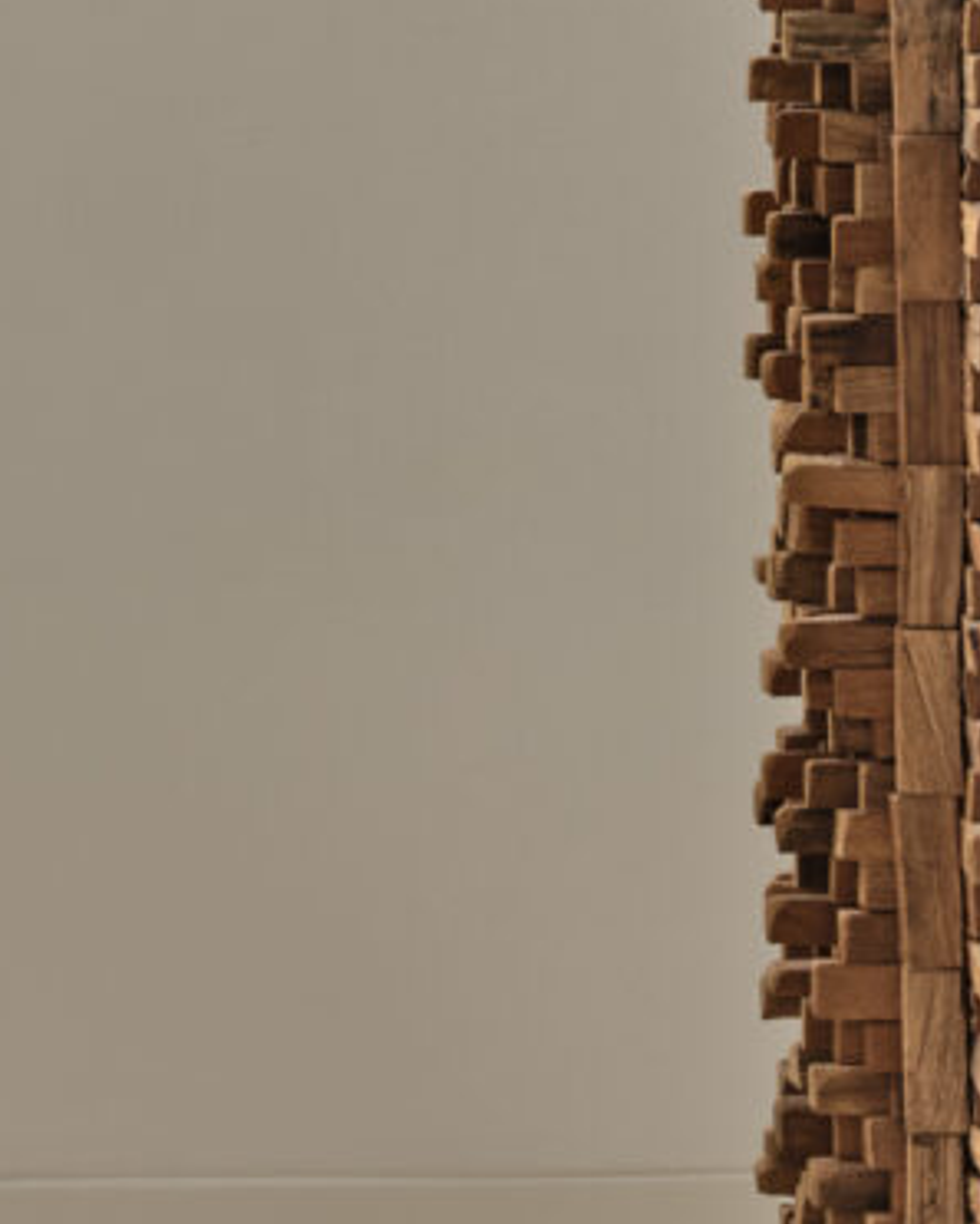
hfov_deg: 5.0
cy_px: -1118
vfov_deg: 6.2
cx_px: -1020
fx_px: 10981
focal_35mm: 303
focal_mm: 57.5
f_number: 11
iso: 250
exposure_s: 1/14
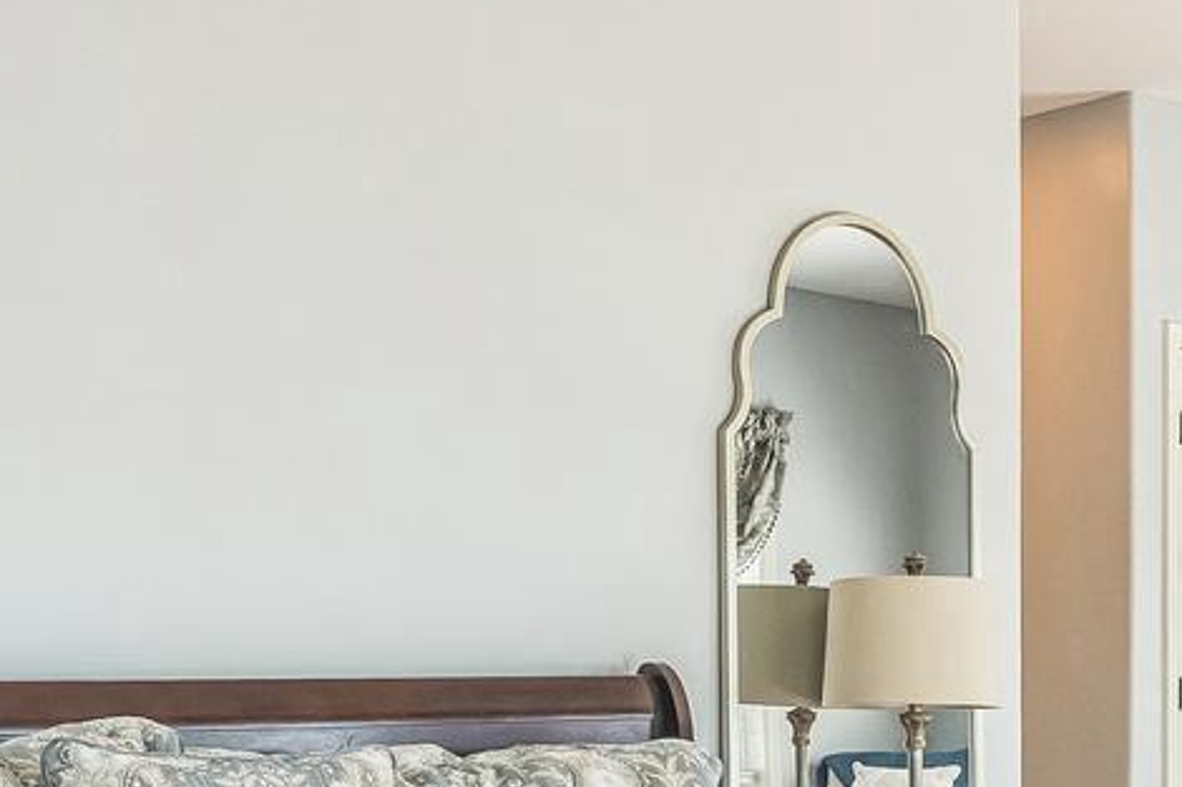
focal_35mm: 61
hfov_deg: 31.0
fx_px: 2002
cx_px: 1127
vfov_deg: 21.8
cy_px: 698
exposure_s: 1/125
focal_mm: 14
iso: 640
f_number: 5.6
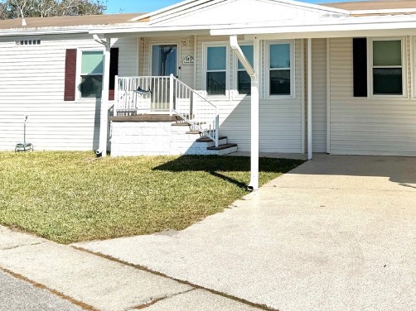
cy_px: 31
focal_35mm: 49
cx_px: 293
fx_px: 589
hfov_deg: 38.3
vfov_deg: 28.5
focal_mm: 6.76
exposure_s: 1/10417
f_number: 1.78
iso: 80
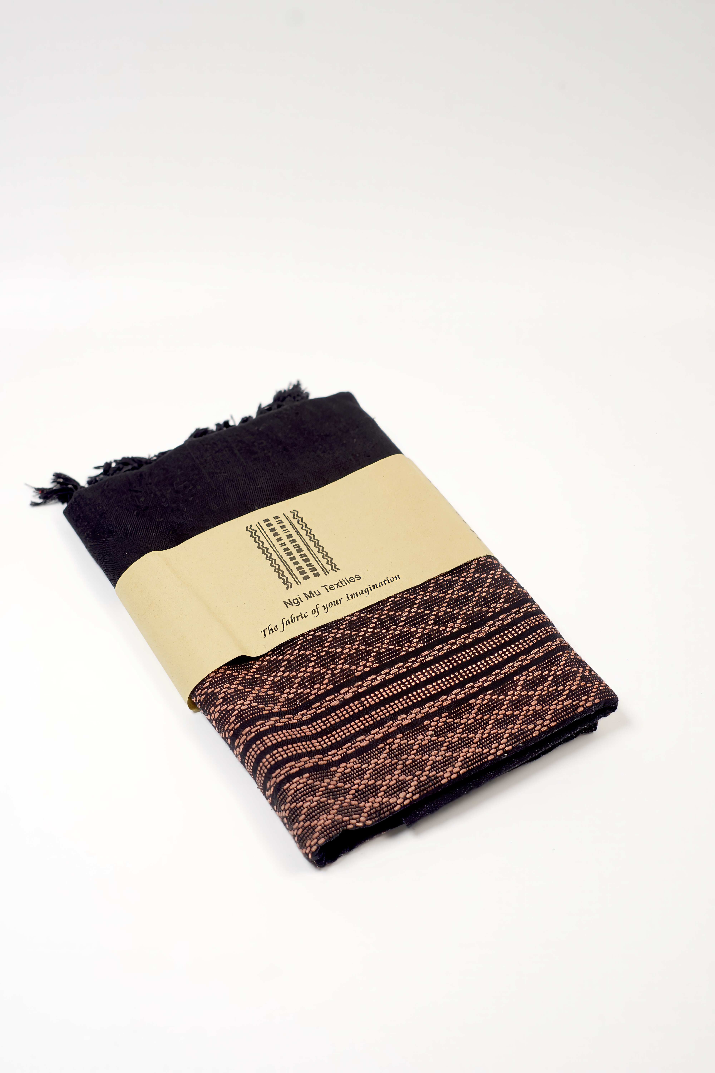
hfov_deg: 27.0
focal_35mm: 50
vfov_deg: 39.6
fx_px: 1489
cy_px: 536
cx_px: 358
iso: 500
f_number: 4
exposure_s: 1/400
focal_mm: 50
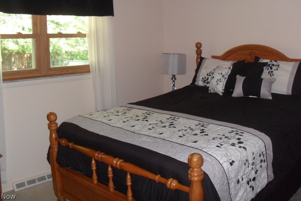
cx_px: 144
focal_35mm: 39
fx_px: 326
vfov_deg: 34.1
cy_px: 80
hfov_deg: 49.5
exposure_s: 1/45
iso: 200
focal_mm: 6.3
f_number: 3
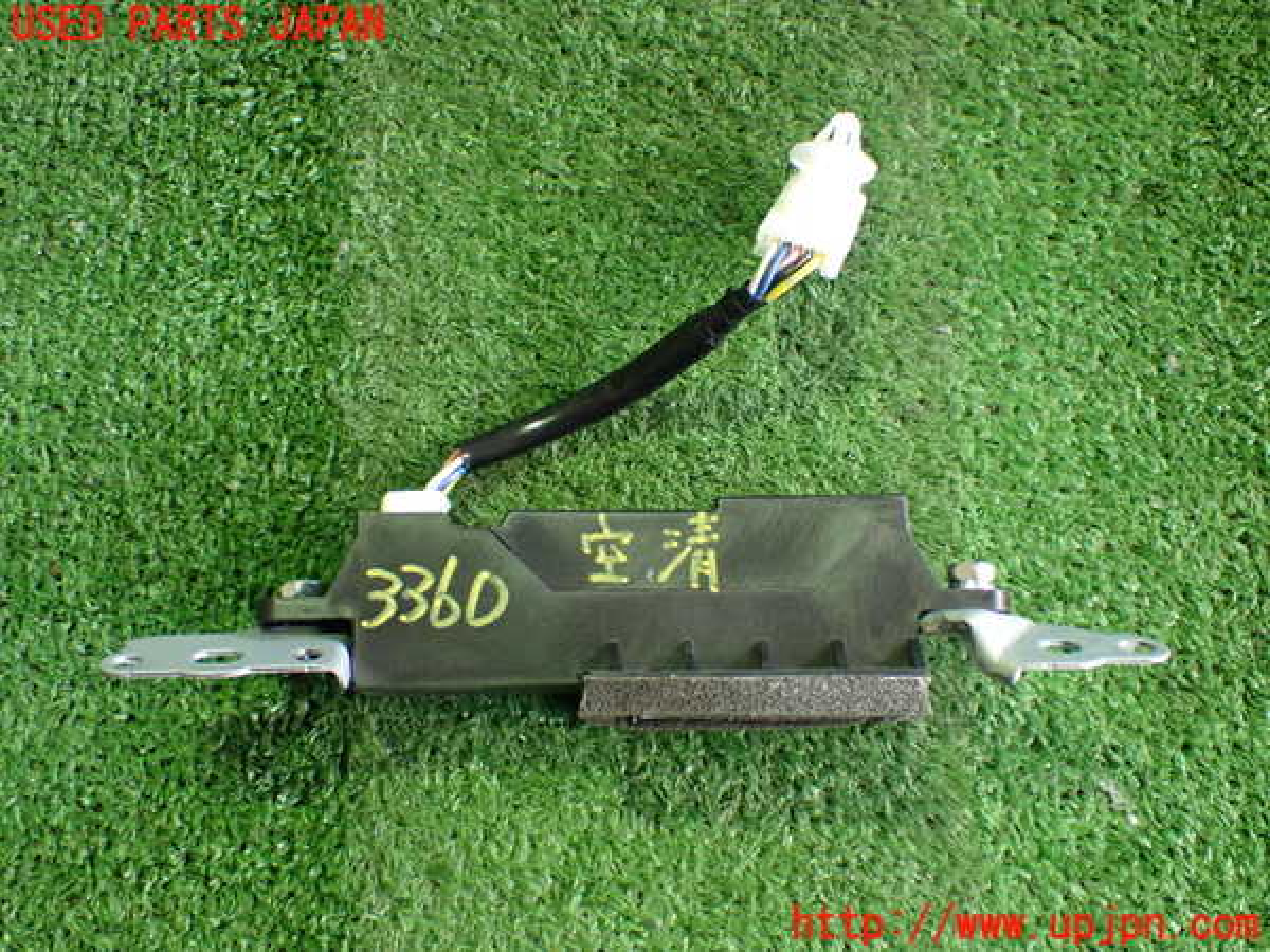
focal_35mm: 41
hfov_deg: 45.8
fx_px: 1504
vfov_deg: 35.1
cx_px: 635
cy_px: 476
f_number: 2.8
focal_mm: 7.31
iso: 800
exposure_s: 1/50
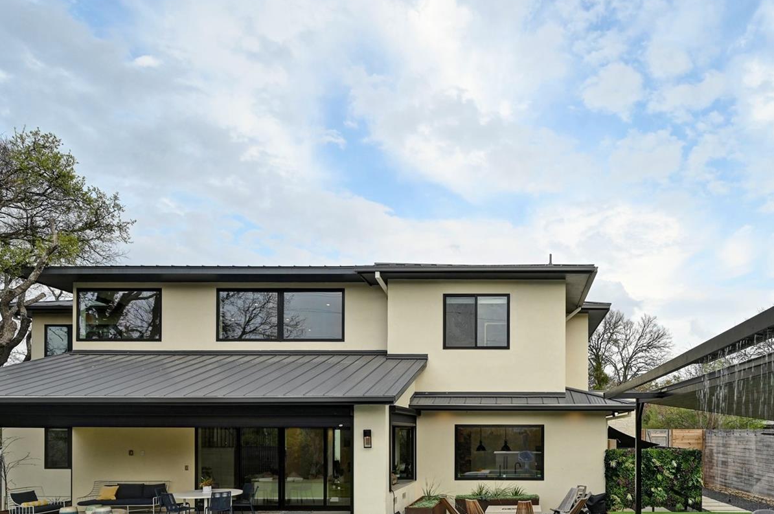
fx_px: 515
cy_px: 431
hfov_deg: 71.5
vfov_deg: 49.1
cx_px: 518
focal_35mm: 24
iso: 200
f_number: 14
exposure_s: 1/80
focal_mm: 14
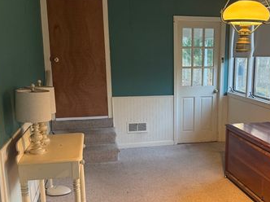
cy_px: 123
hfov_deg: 43.3
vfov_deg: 33.4
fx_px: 335
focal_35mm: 43
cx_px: 181
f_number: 1.78
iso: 250
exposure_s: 1/60
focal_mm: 6.76
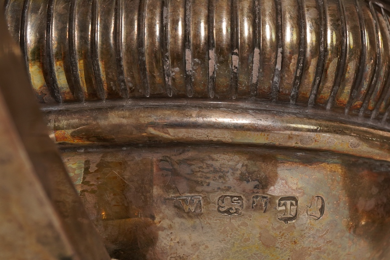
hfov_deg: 30.1
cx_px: 280
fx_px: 715
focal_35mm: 66
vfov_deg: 20.6
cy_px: 154
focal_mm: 30
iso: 400
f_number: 22
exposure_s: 1/125
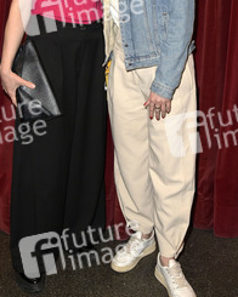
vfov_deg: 37.0
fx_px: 431
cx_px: 117
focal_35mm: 49
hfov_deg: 30.8
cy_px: 68
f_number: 5.6
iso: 1000
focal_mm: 32
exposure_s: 1/125
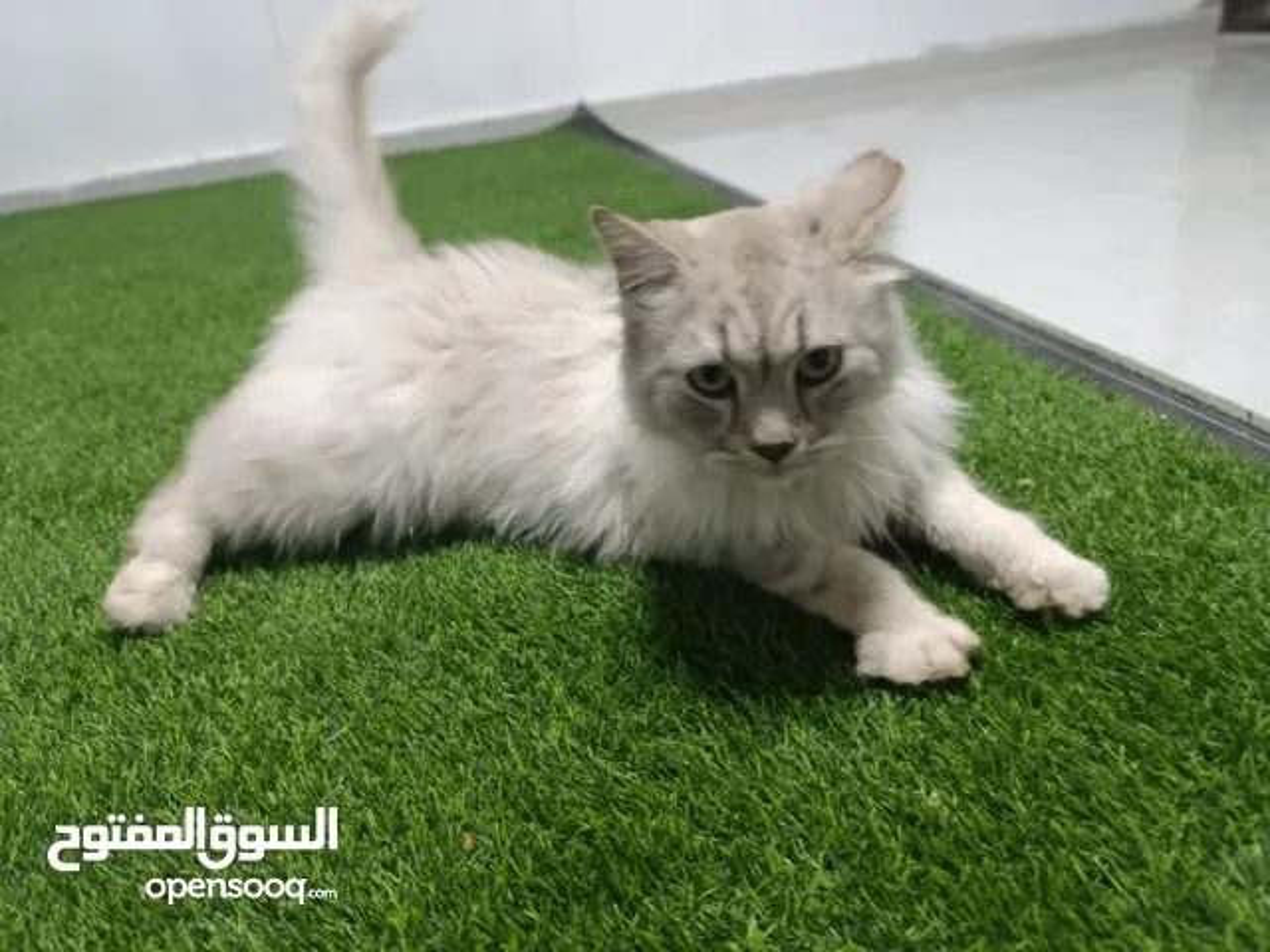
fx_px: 844
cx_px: 635
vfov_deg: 58.9
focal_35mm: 23
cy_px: 476
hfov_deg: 73.9
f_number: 1.6
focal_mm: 6.14
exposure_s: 1/50
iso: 1250
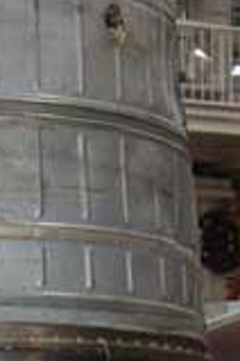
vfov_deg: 10.5
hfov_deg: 7.5
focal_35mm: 181
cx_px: -9
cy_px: 695
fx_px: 1810
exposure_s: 1/60
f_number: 5
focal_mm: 24
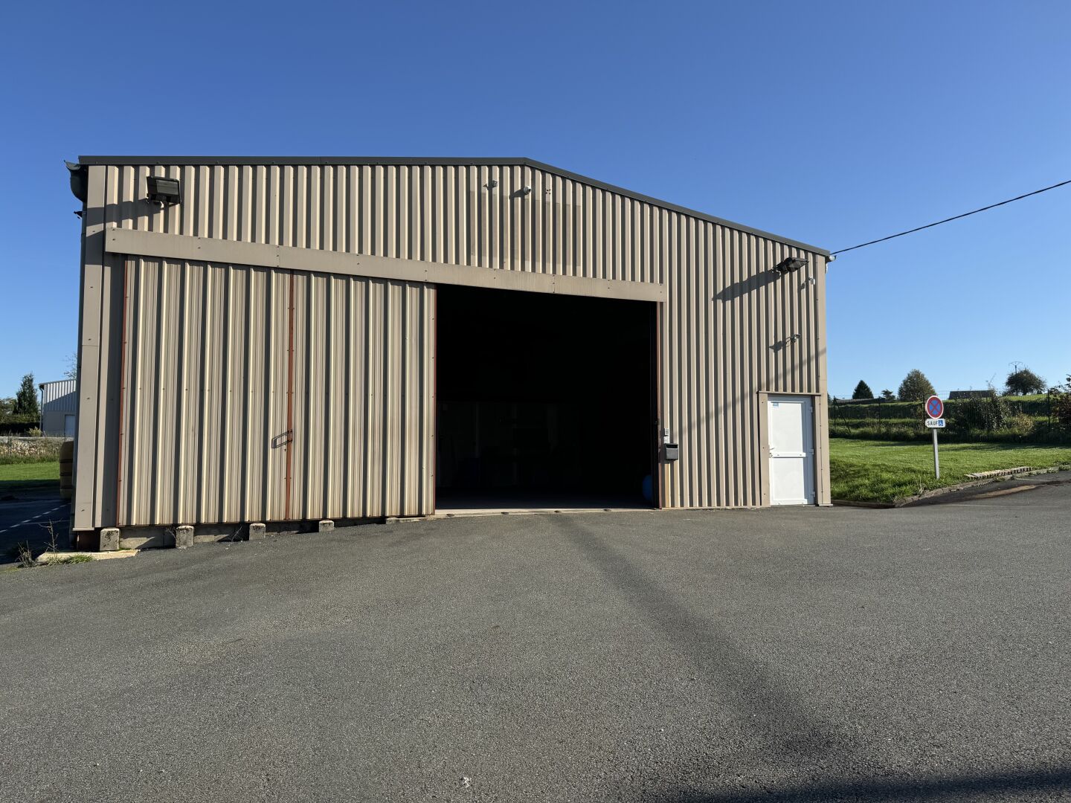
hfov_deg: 71.6
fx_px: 743
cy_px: 402
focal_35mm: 24
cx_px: 536
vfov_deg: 56.8
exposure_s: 1/3597
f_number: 1.78
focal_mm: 6.76
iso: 80
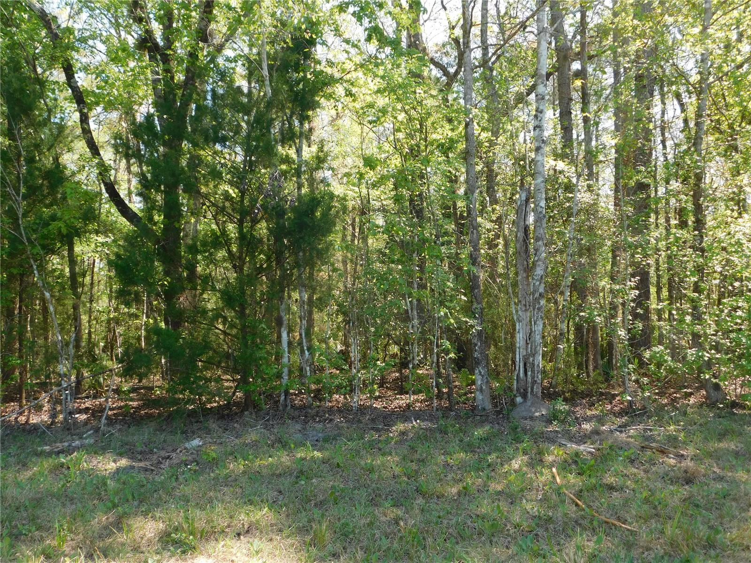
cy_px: 282
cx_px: 376
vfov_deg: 46.8
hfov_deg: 60.0
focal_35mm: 30
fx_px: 651
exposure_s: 1/250
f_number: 3.2
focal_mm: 5.3
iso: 125
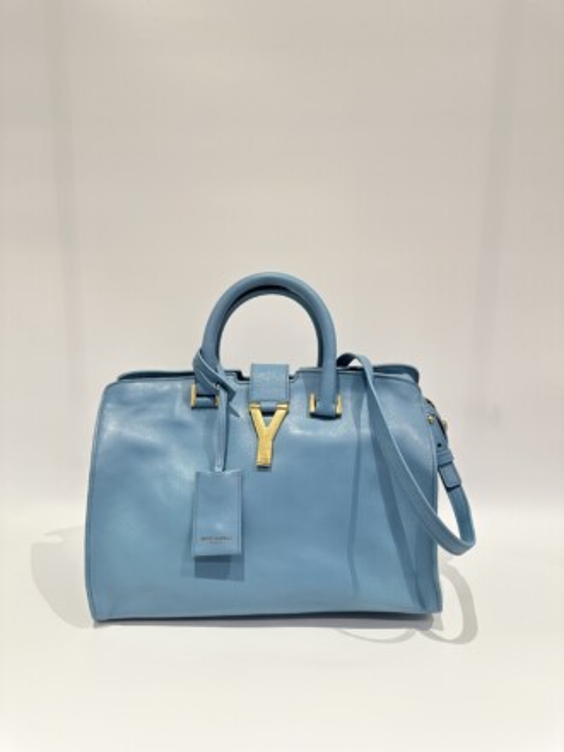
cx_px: 282
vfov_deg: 71.6
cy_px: 376
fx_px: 521
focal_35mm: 24
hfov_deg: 56.8
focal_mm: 6.86
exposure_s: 1/50
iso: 160
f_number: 1.78
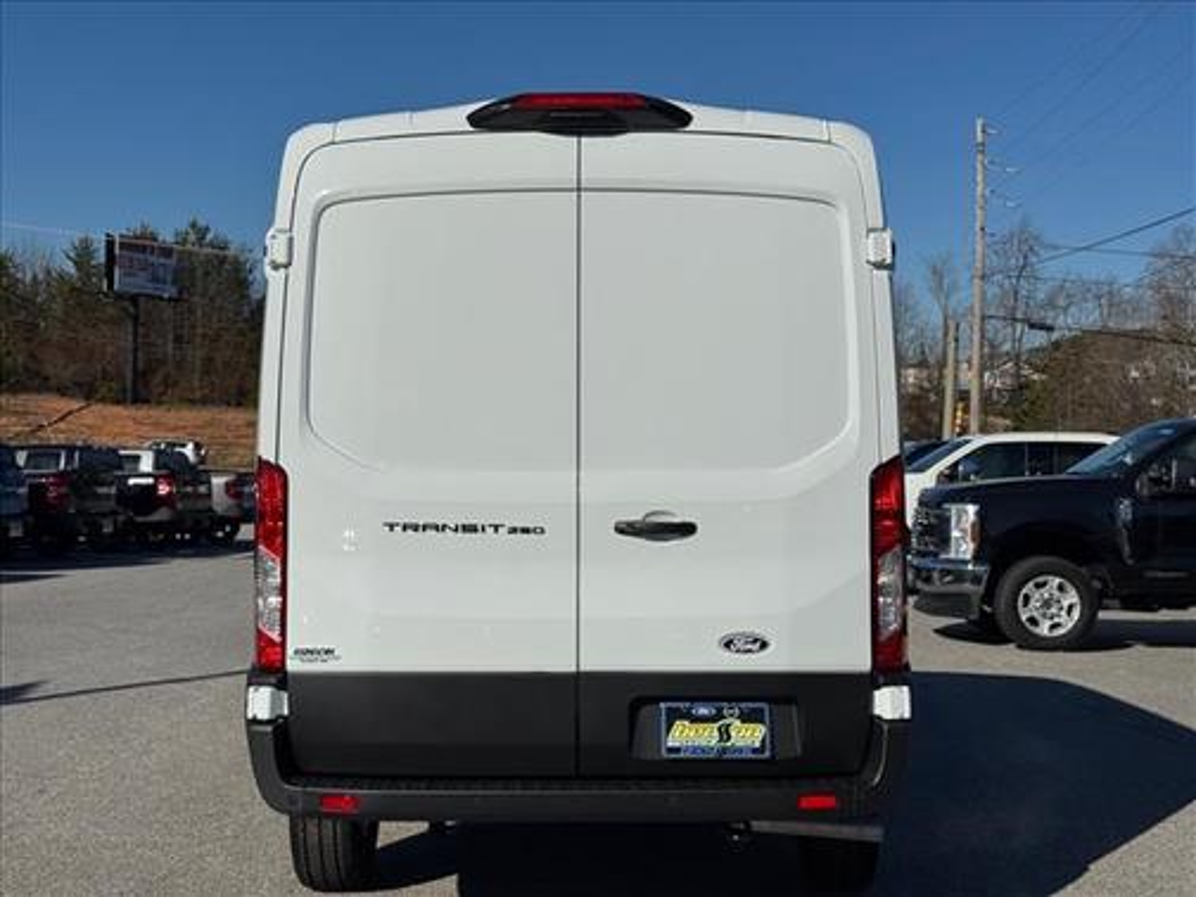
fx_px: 1658
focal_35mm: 48
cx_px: 598
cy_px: 448
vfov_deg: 30.3
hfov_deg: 39.7
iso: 50
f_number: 1.78
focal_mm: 6.76
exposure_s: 1/15385
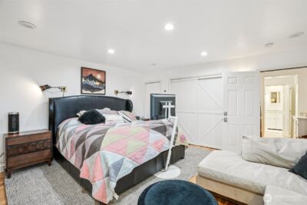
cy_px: 102
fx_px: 136
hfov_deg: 96.7
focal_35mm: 16
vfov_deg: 73.8
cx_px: 154
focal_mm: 16
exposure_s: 1/8
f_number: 8
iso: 400
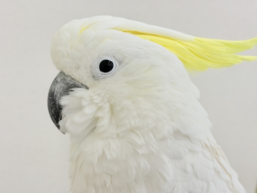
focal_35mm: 52
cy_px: 96
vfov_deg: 28.0
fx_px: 386
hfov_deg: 36.8
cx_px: 128
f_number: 1.6
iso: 32
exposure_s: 1/50
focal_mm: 5.96
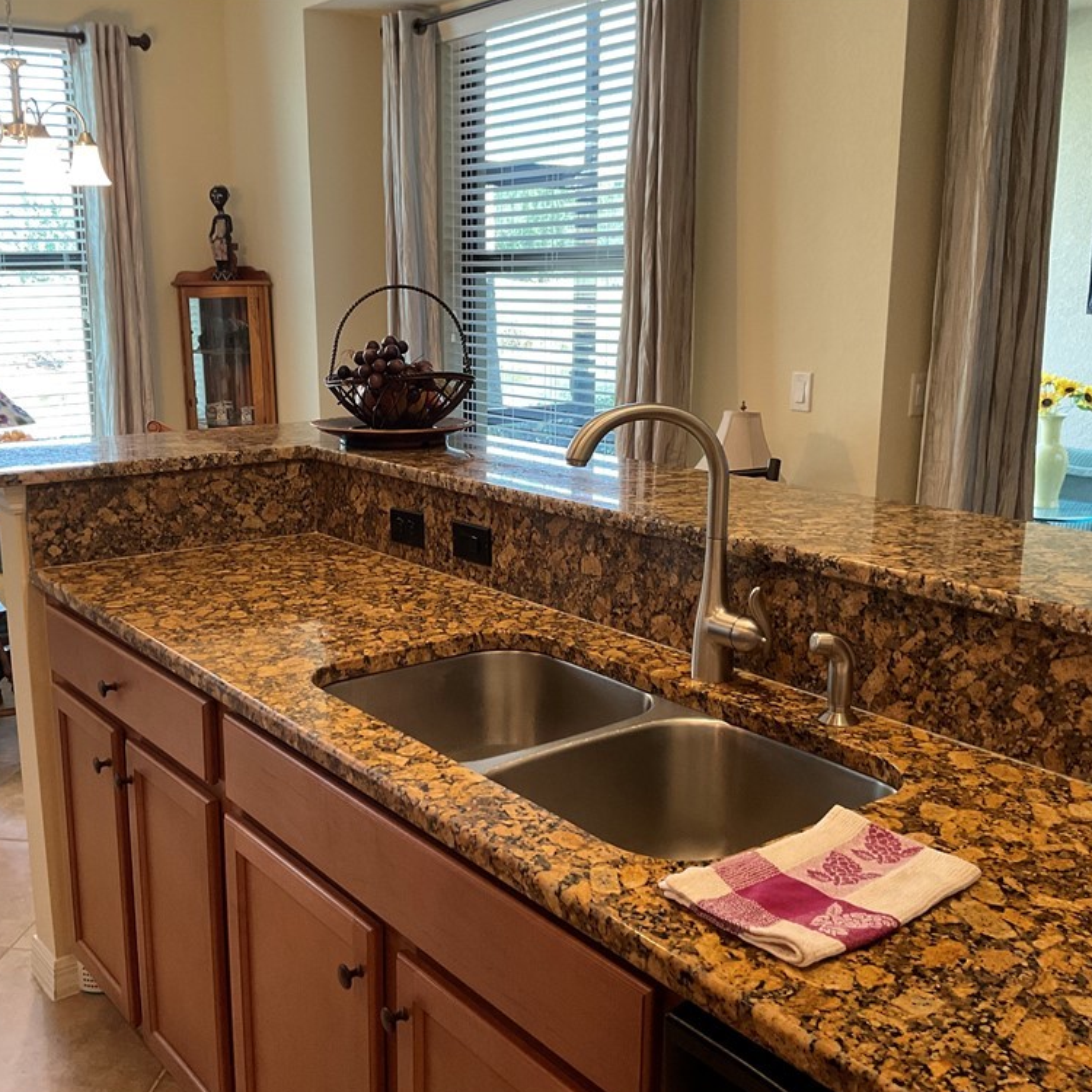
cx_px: 469
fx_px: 1249
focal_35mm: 35
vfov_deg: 47.2
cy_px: 552
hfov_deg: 47.1
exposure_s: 1/60
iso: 80
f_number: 1.8
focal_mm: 3
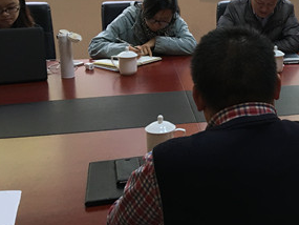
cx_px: 312
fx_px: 527
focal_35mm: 61
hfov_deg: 29.2
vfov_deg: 23.9
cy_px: 64
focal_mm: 4.15
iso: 40
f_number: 2.2
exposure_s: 1/33
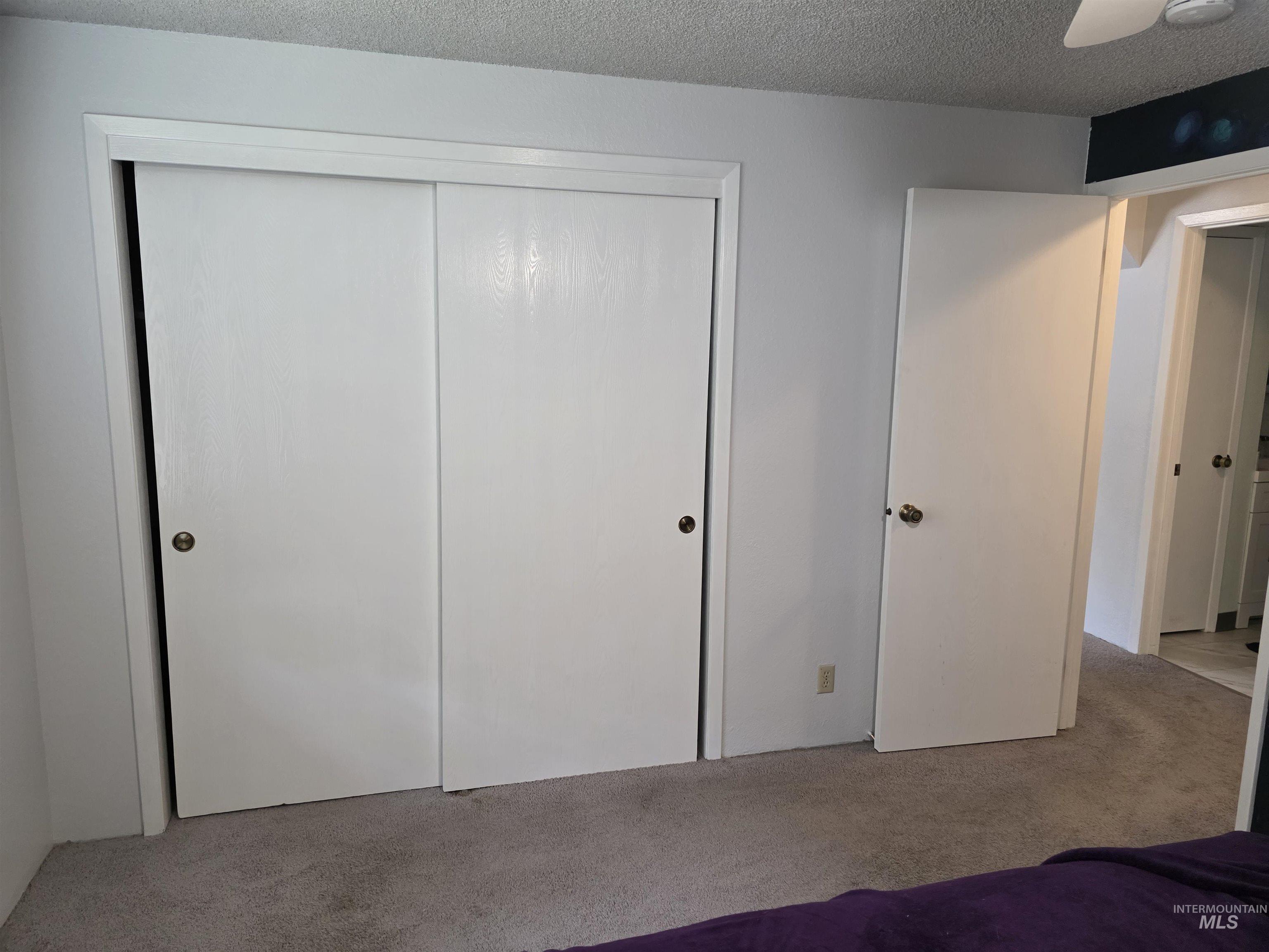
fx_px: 843
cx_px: 634
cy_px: 476
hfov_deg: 73.9
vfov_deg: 58.9
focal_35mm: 23
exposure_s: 1/120
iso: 800
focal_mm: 6.3
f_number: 1.7
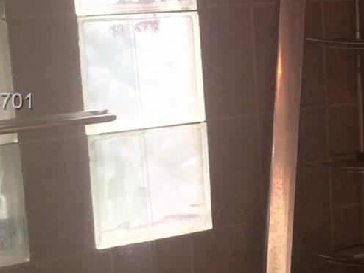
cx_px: 512
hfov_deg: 18.9
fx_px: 988
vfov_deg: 15.7
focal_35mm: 94
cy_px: 103
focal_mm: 4.15
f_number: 2.2
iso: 32
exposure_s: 1/50
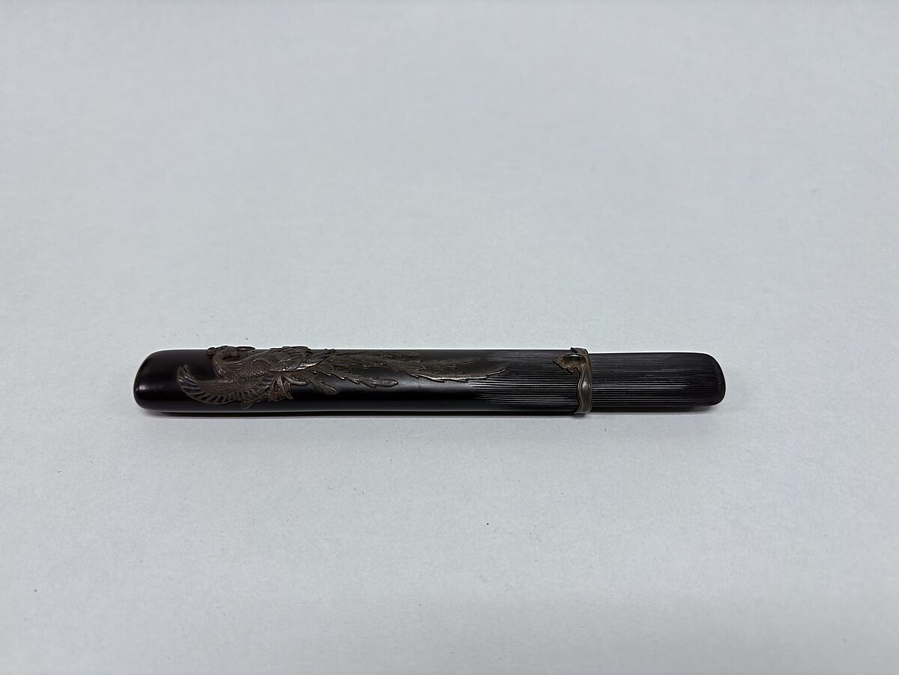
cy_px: 338
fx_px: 623
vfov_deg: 56.8
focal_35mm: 24
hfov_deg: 71.6
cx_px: 450
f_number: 1.78
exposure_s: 1/120
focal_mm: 6.76
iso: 80
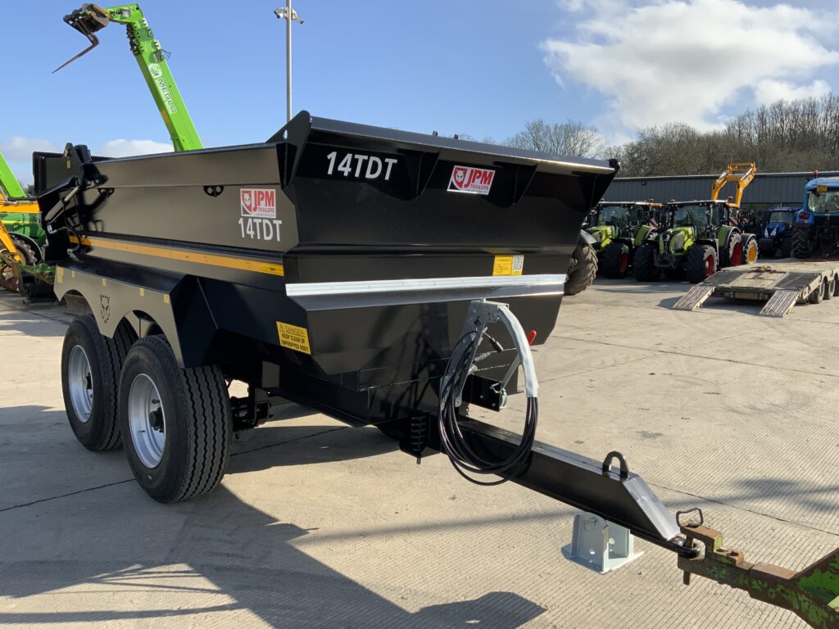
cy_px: 314
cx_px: 420
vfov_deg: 48.2
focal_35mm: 29
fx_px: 703
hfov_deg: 61.7
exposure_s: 1/1412
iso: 16
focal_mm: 3
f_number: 1.8
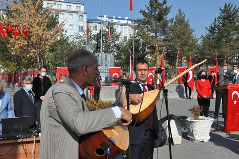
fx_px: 325
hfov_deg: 40.4
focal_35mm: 49
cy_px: 81
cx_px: 121
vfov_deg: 27.5
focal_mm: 28
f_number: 16
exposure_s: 1/1000
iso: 1600
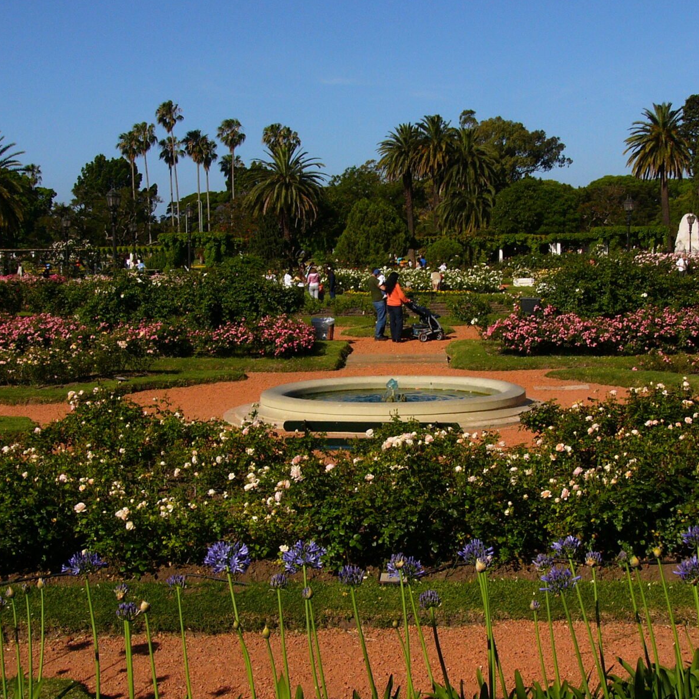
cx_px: 379
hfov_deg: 30.5
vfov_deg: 30.6
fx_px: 1279
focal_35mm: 56
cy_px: 347
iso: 100
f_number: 5.6
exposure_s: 1/1300
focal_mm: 7.8
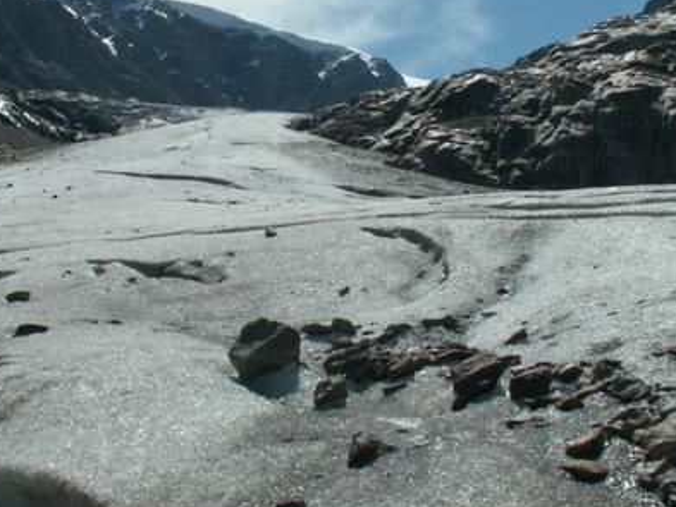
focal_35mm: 57
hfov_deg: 33.7
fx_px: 1113
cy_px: 143
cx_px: 277
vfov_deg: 25.4
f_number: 8
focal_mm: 5.86
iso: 50
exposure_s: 1/400
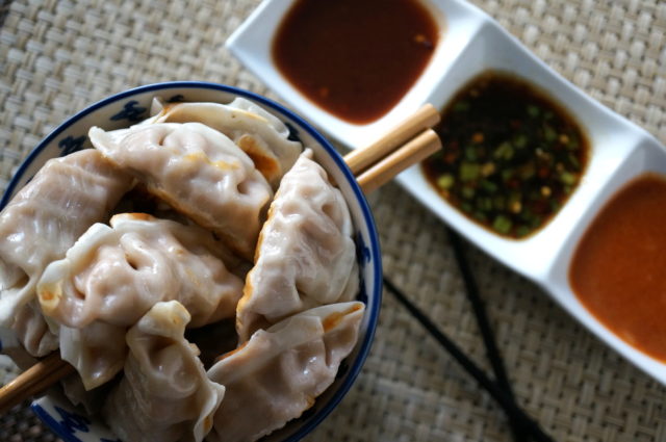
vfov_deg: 29.8
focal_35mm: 45
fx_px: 831
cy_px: 221
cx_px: 333
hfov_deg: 43.7
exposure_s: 1/50
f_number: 3.5
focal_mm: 30
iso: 800
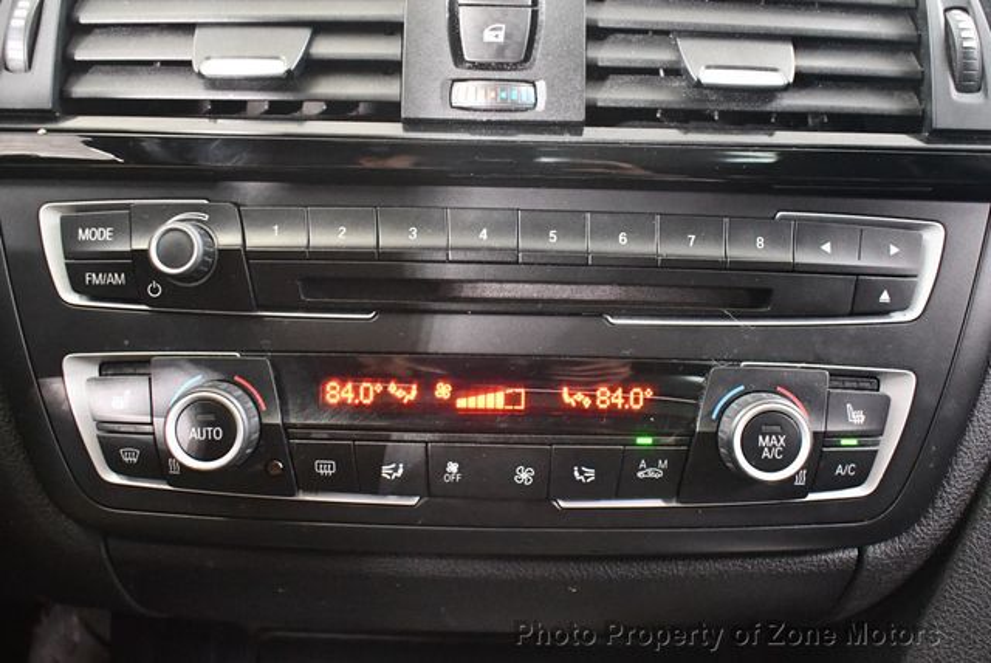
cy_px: 332
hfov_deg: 53.1
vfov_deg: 36.9
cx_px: 496
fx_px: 992
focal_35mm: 36
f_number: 3.5
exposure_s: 1/60
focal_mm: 18
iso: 6400
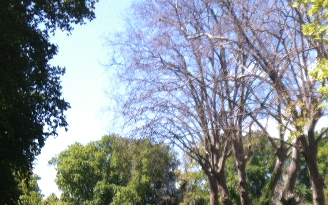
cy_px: 292
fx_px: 957
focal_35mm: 107
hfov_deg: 18.6
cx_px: 377
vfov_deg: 11.8
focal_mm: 3.85
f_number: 2.8
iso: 80
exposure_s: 1/559
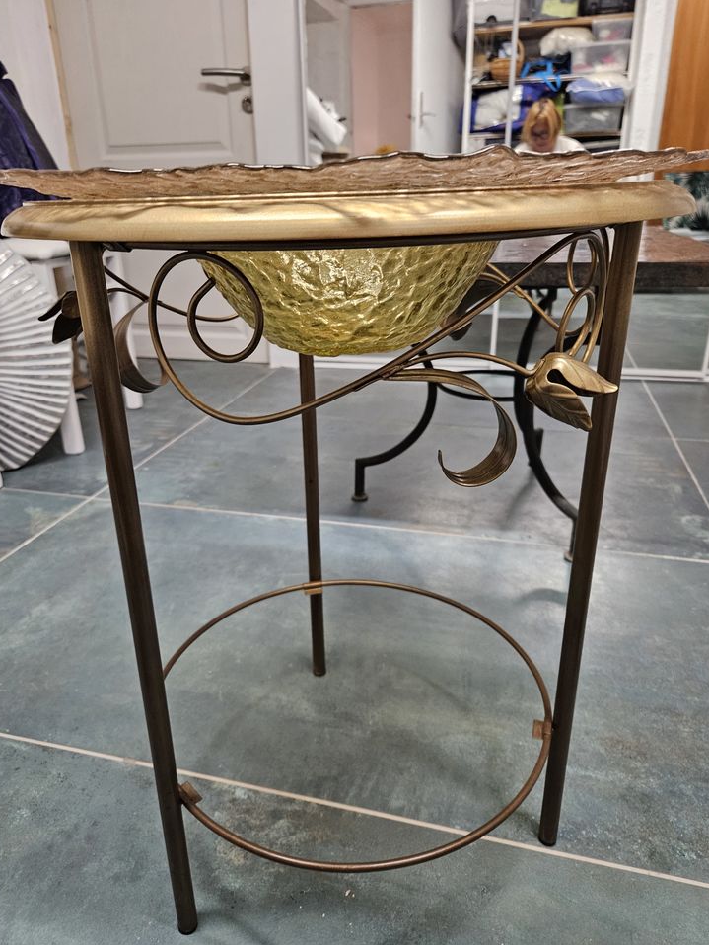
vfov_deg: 71.6
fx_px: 655
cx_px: 346
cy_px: 461
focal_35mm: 24
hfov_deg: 56.8
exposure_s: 1/33
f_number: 1.8
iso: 640
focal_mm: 5.4
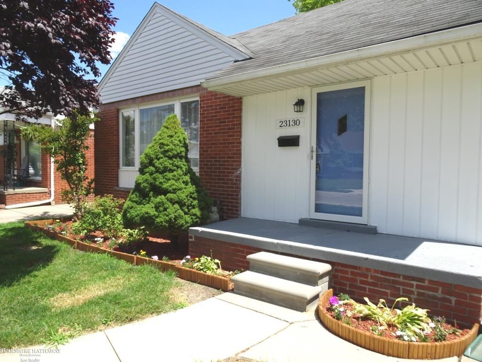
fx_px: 334
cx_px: 241
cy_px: 181
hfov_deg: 71.6
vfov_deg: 56.8
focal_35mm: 24
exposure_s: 1/640
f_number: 3.5
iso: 80
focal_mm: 4.1
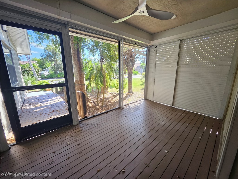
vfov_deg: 89.9
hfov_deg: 106.2
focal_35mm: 13
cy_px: 90
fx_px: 89
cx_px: 119
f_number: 2.2
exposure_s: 1/101
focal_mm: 1.74
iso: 100
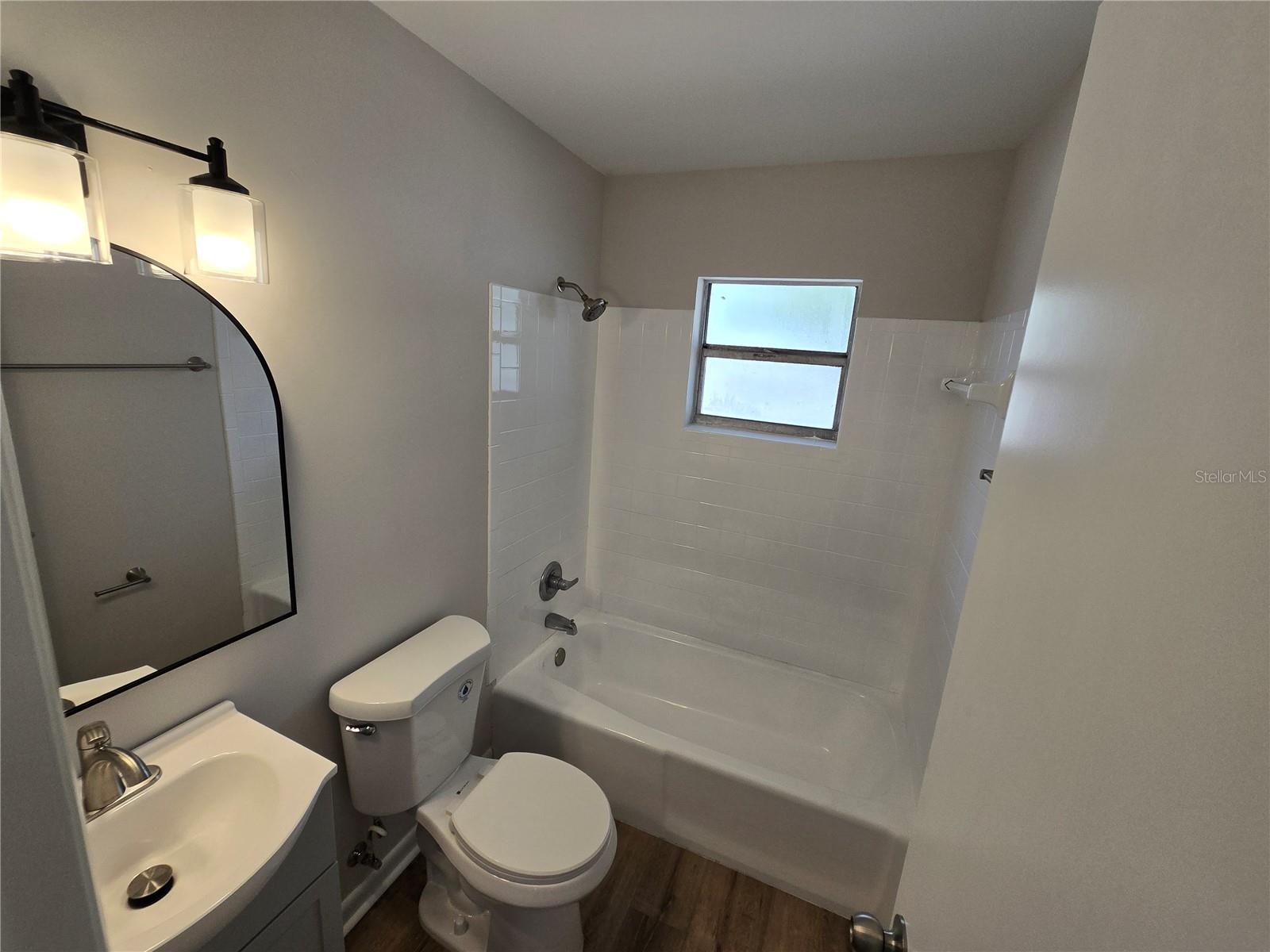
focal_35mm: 13
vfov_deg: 89.9
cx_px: 635
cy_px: 476
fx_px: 477
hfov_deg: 106.2
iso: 80
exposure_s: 1/120
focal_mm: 2.2
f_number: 2.2
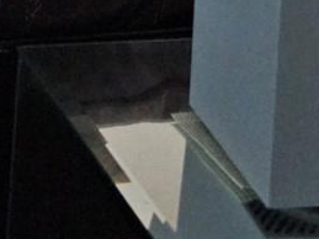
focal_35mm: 142
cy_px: -409
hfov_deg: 13.0
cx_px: -184
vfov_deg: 9.0
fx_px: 1308
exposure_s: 1/60
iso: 640
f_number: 1.7
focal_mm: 6.3
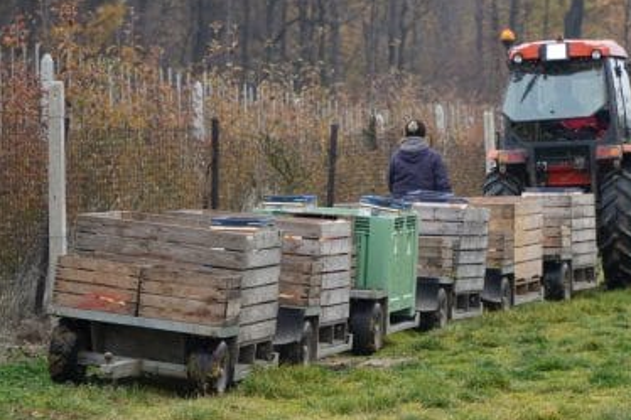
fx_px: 3691
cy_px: 166
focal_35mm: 211
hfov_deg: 9.8
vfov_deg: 6.5
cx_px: 364
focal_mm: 105
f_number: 4
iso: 200
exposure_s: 1/200
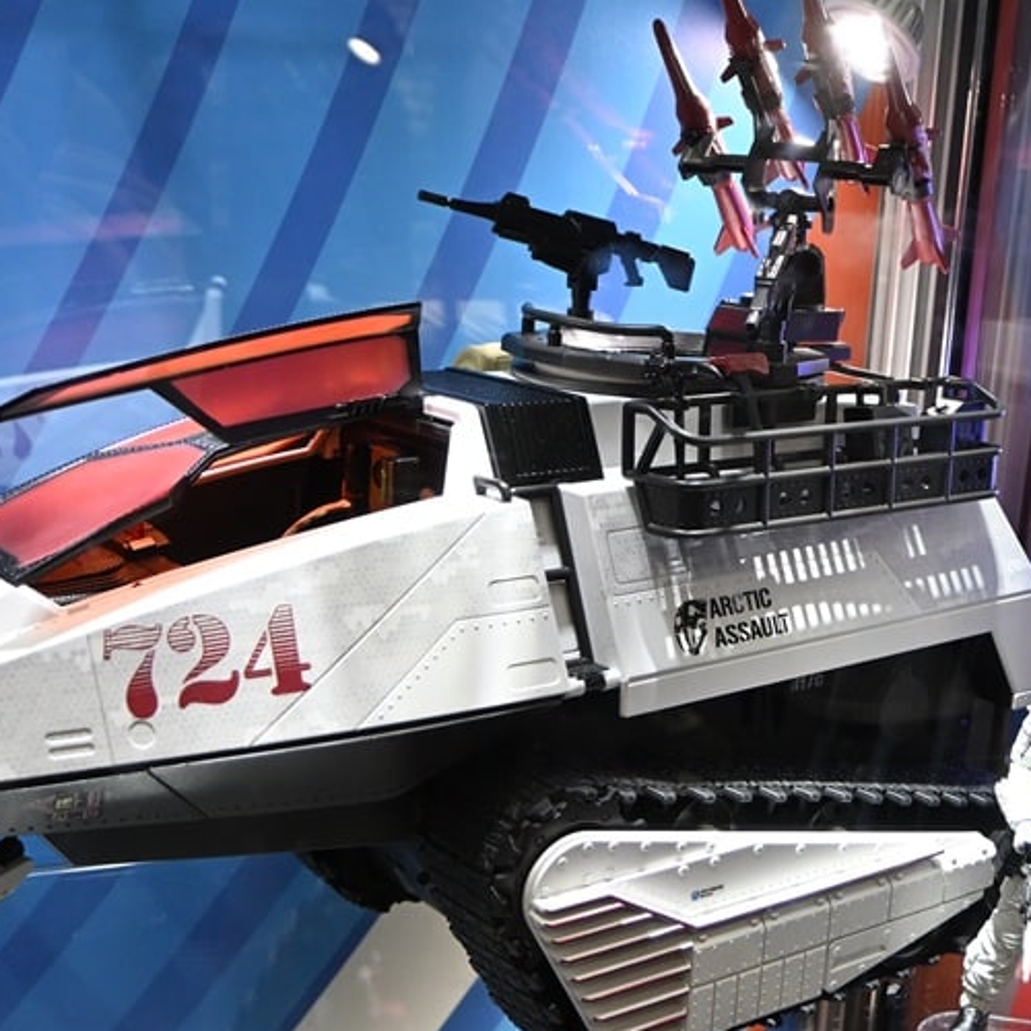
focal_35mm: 54
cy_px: 588
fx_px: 1803
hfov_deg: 31.8
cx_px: 631
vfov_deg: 31.9
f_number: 3.5
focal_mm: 17.5
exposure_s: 1/125
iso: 720
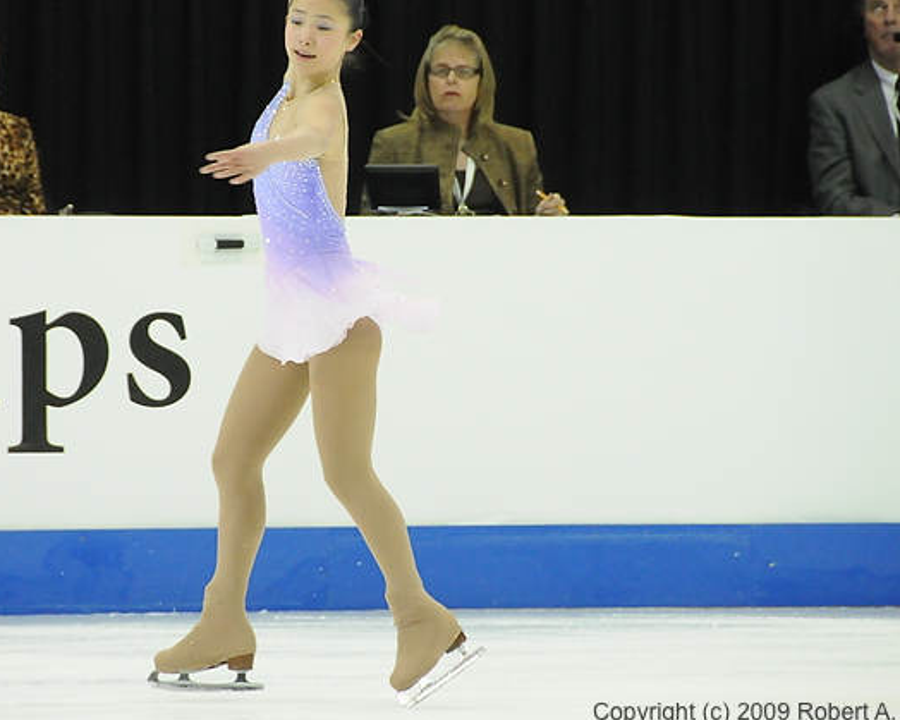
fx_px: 11425
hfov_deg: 4.5
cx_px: 325
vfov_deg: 3.6
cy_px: 291
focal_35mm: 429
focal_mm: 200
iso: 3200
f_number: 5.6
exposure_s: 1/500
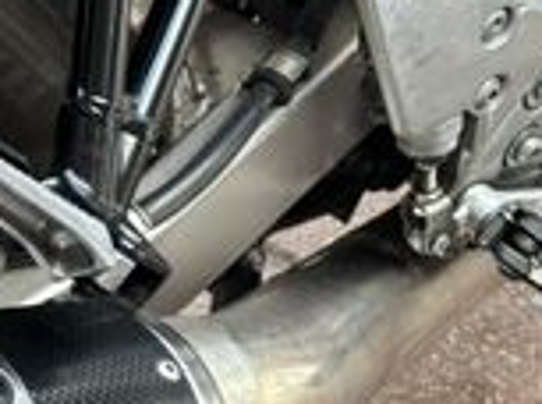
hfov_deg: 15.7
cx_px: -404
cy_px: 128
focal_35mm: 109
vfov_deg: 13.5
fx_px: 1703
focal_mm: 5.96
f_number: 1.6
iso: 160
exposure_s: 1/60
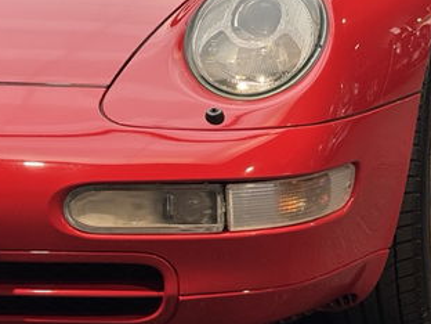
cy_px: 60
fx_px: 1469
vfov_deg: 12.5
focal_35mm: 118
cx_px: 222
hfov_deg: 16.7
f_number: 1.78
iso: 50
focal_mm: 6.76
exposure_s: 1/50
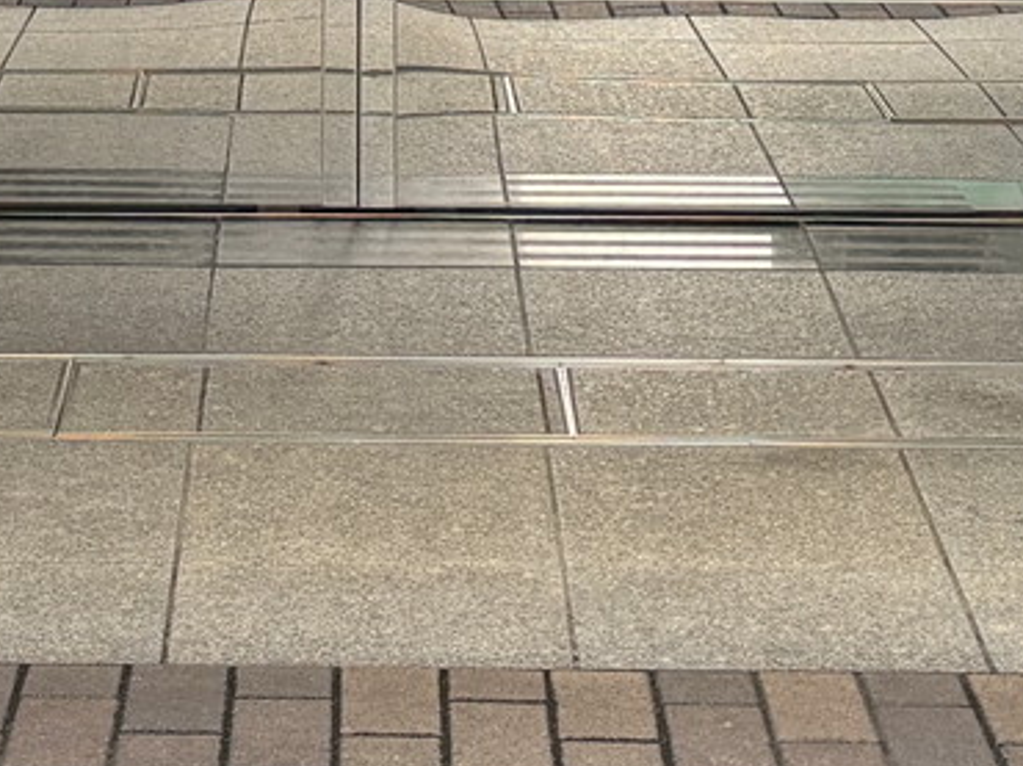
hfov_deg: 14.6
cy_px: -1056
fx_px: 3987
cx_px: 357
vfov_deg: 9.7
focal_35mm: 135
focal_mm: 5.96
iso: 40
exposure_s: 1/121
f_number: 1.6
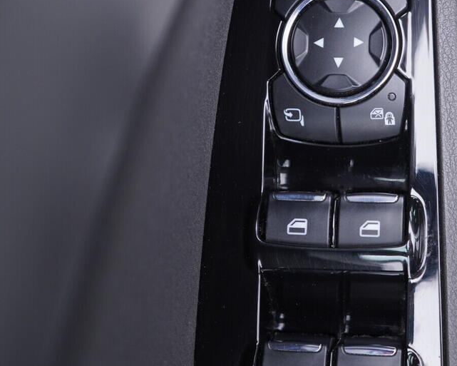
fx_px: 730
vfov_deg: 28.1
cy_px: 182
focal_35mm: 54
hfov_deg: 34.0
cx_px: 341
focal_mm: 24
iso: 320
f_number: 2.8
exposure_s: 1/40
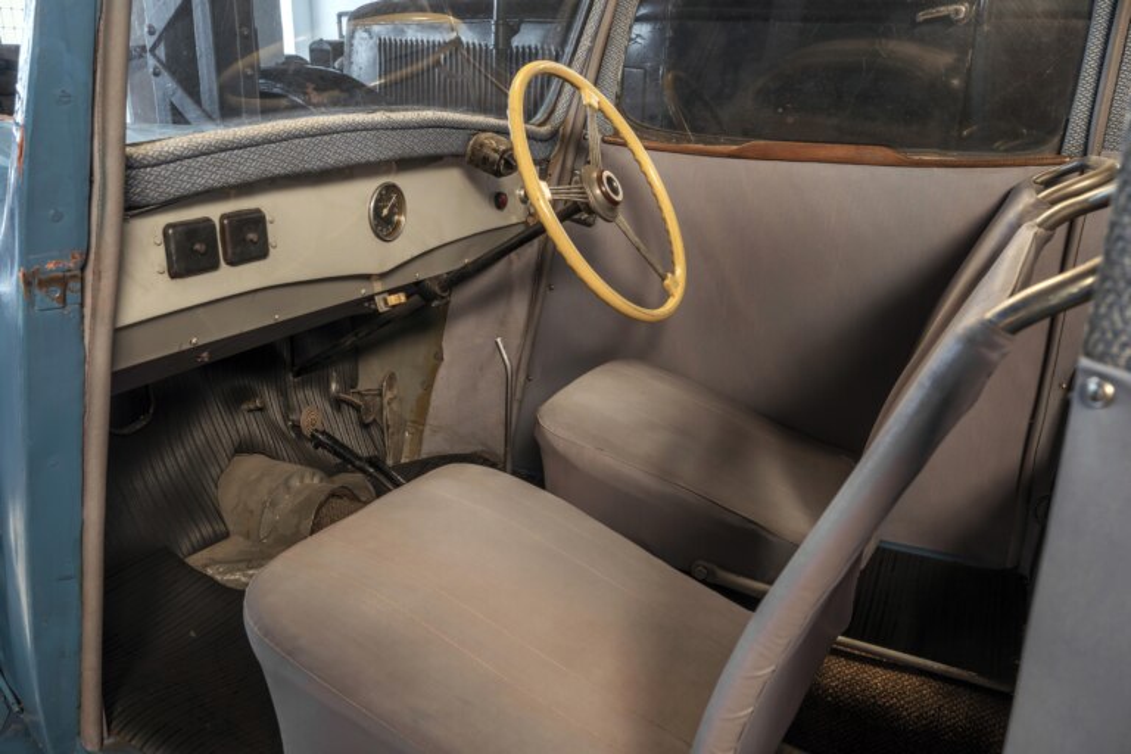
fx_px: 942
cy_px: 377
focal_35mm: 30
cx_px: 566
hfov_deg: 61.9
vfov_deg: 43.6
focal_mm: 30
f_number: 10
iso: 100
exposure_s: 8
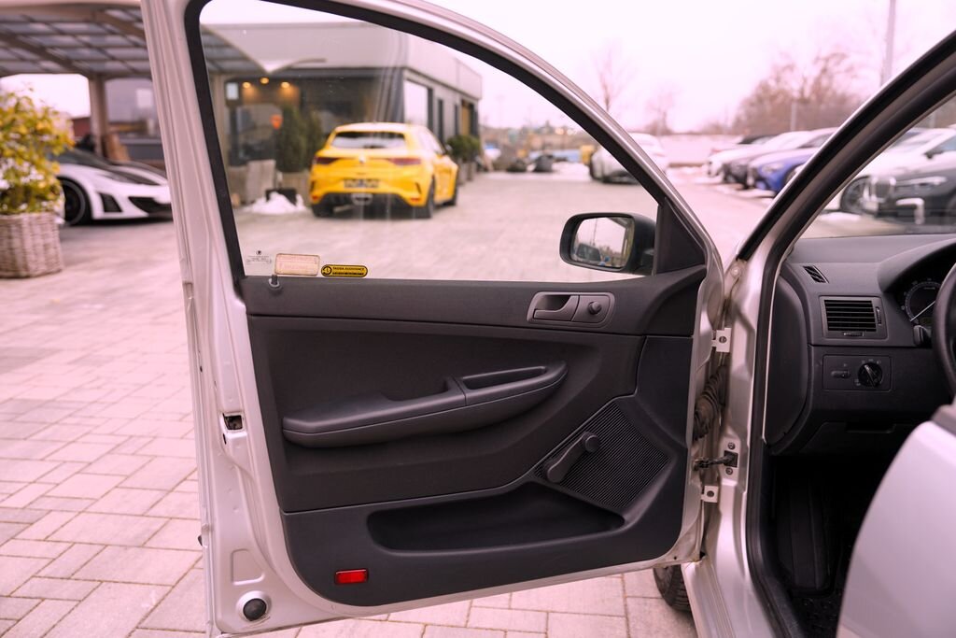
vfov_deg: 41.1
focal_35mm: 32
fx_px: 850
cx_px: 478
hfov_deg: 58.7
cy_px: 319
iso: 100
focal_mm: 32
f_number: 3.2
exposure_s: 1/50
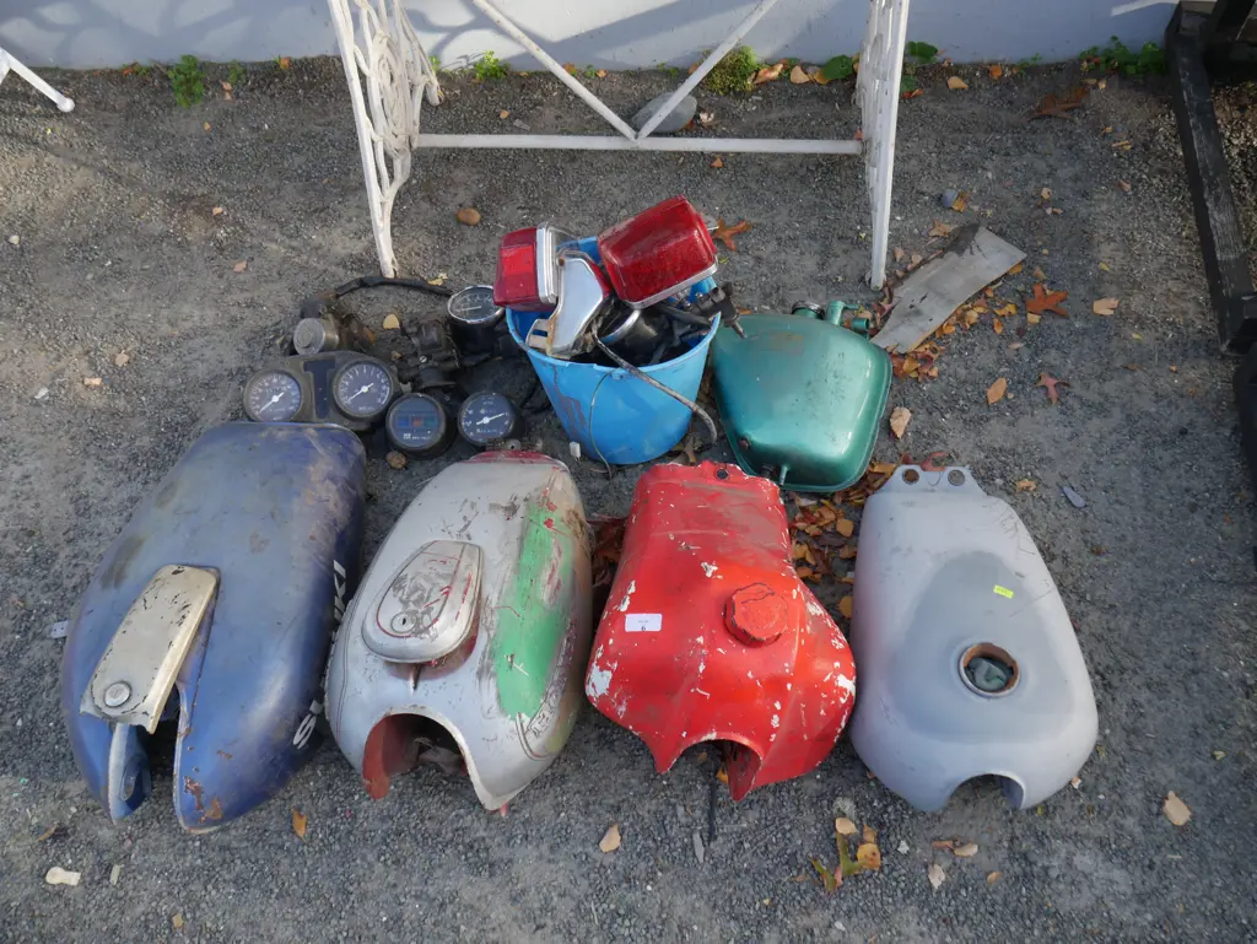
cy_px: 472
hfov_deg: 63.4
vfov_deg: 49.8
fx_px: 1017
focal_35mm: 28
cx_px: 628
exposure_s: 1/200
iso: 200
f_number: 4.5
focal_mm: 14
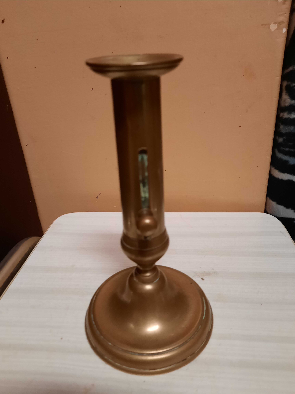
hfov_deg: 54.9
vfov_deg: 69.4
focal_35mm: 25
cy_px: 197
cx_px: 148
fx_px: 284
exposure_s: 1/33
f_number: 2
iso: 250
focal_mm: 4.6
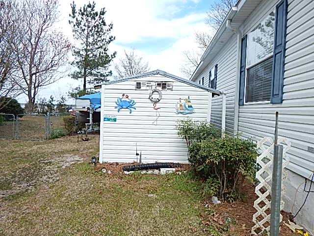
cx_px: 157
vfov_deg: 61.1
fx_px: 200
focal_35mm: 22
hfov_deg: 76.4
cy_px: 118
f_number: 3
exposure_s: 1/1250
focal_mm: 4
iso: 125
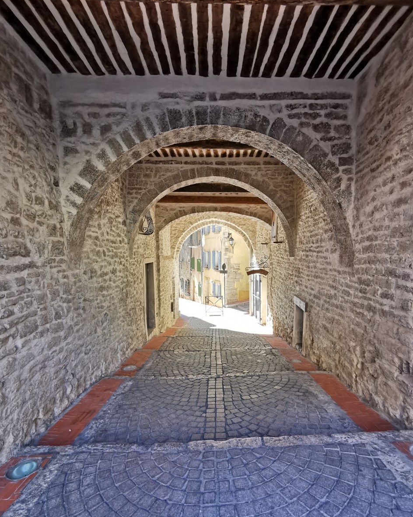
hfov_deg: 73.8
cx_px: 206
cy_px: 275
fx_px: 275
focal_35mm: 18
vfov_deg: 86.3
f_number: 2.2
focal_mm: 2.35
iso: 100
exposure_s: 1/100
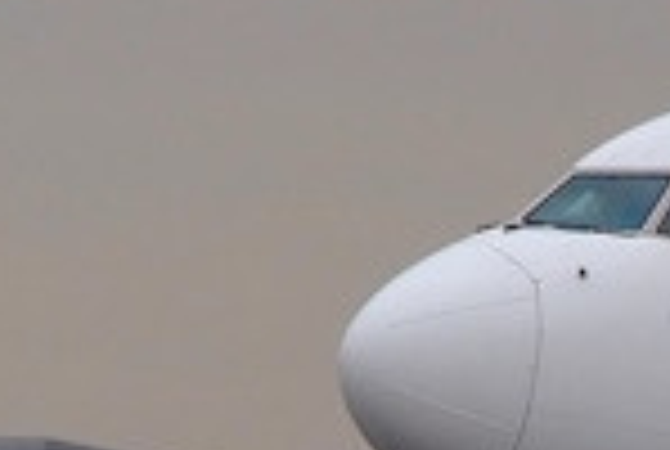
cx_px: 1736
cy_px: 538
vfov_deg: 0.9
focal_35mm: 1496
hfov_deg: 1.4
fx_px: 27898
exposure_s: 1/3500
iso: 800
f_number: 5.6
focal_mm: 145
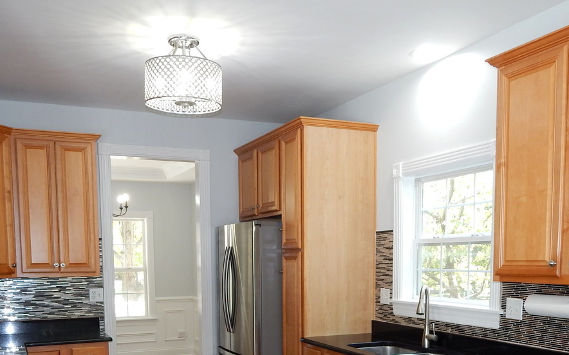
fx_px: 589
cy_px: 323
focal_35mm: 38
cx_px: 274
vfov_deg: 31.9
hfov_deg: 51.5
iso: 125
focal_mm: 4
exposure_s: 1/30
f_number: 3
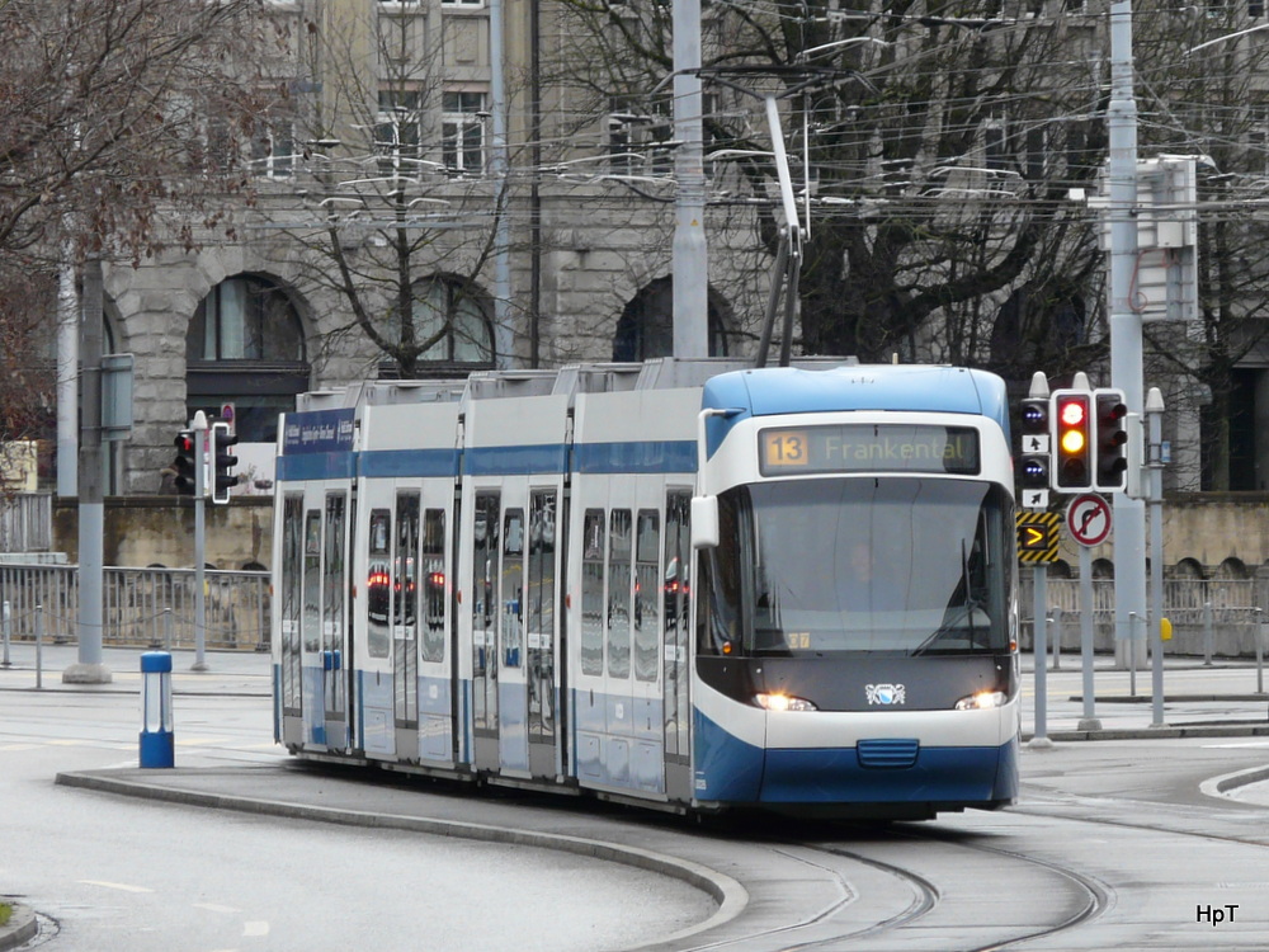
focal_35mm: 198
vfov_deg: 7.5
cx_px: 634
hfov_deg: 10.0
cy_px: 476
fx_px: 7259
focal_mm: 32.5
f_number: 4
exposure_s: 1/125
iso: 100
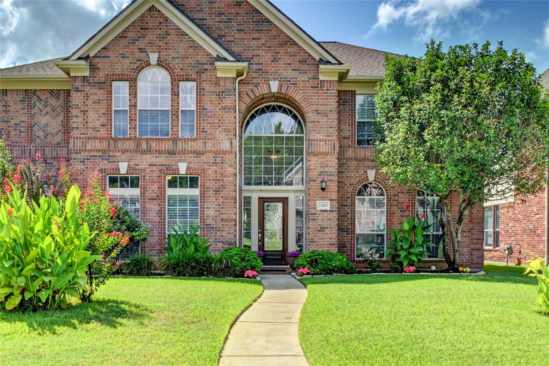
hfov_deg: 53.1
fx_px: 549
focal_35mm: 36
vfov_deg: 36.9
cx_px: 274
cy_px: 183
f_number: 32
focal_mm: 24
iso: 400
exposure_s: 1/13
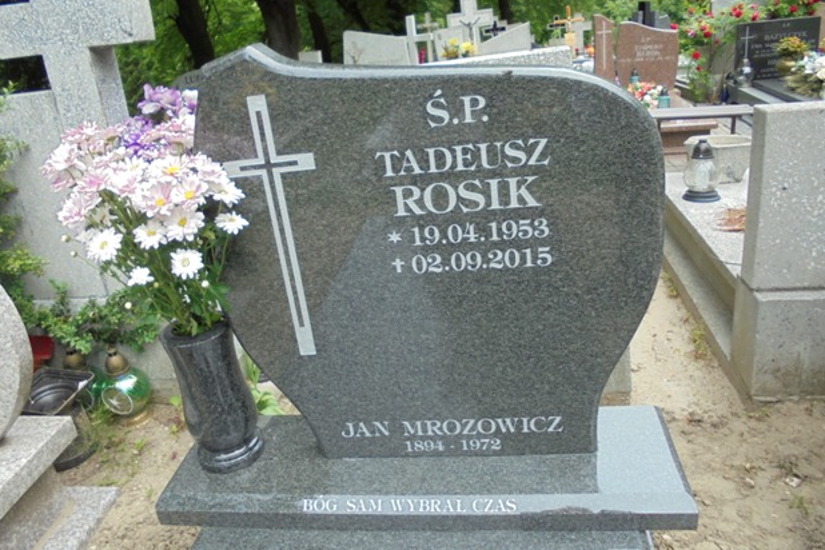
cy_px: 246
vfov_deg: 46.3
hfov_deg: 65.5
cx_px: 403
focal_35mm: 28
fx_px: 642
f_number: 3.5
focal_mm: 4.6
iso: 100
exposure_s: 1/125
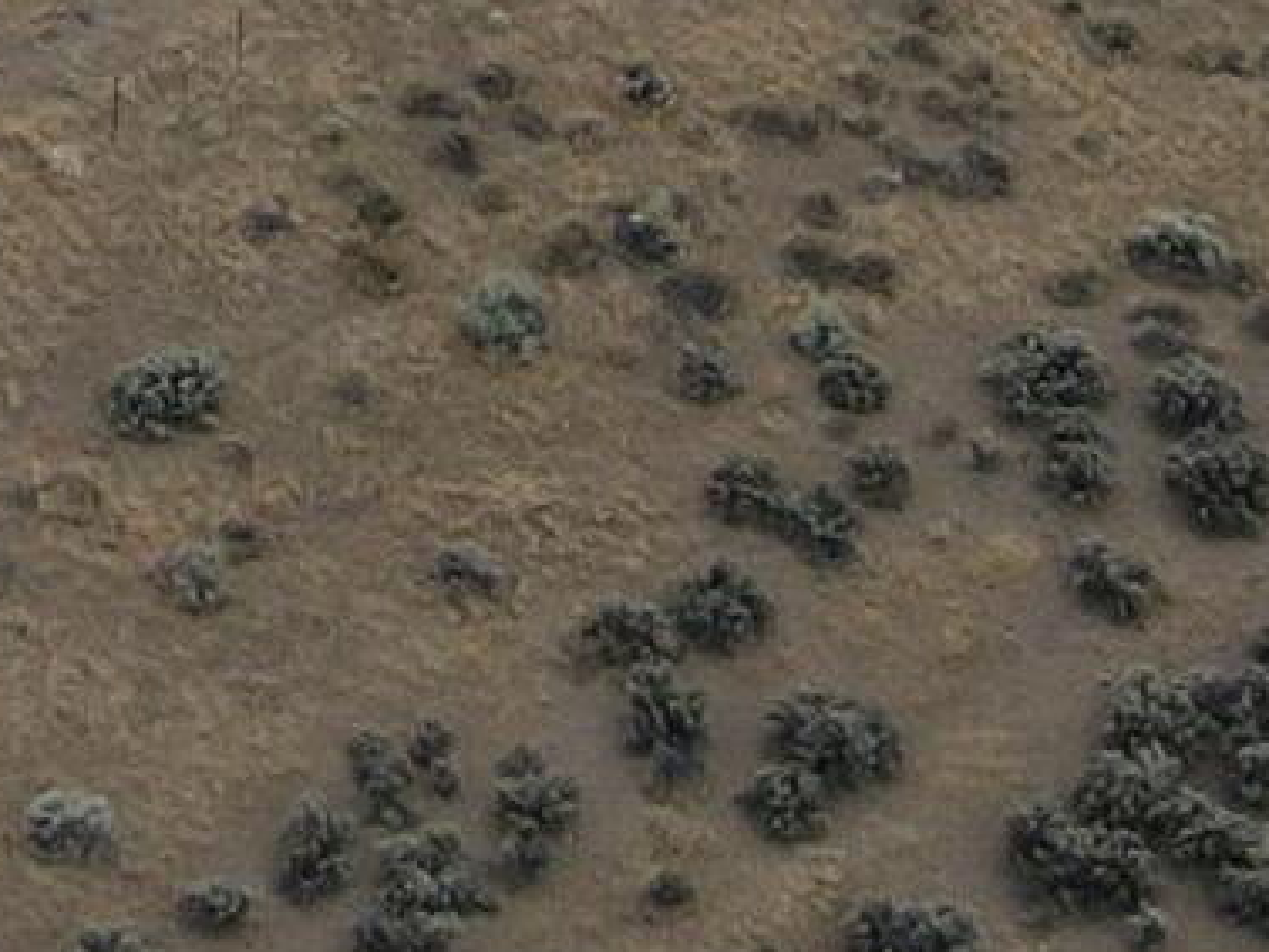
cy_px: -2328
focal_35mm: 191
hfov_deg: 10.1
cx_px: -549
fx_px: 7004
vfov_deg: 6.7
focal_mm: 4.5
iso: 100
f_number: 2.8
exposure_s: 1/500
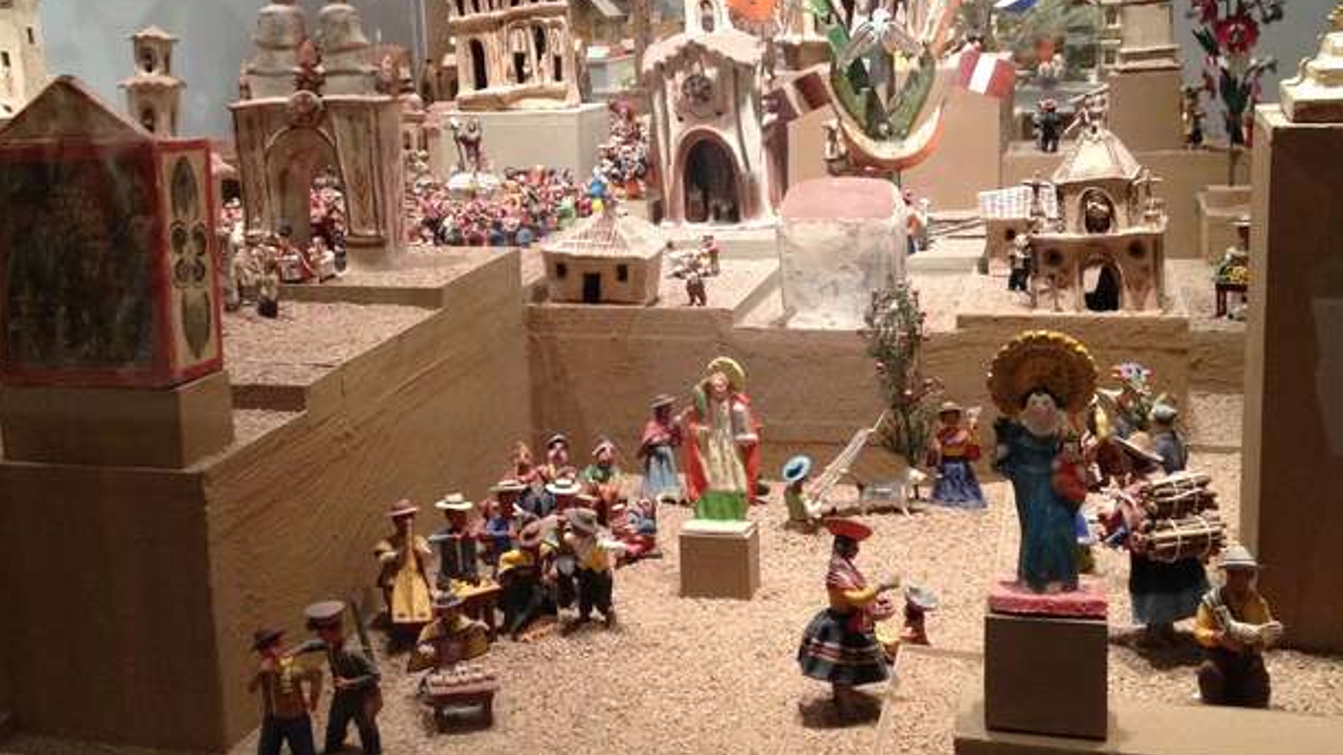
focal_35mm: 48
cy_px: 288
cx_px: 627
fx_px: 1709
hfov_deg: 42.9
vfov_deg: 24.9
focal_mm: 4.28
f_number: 2.4
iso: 250
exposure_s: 1/20
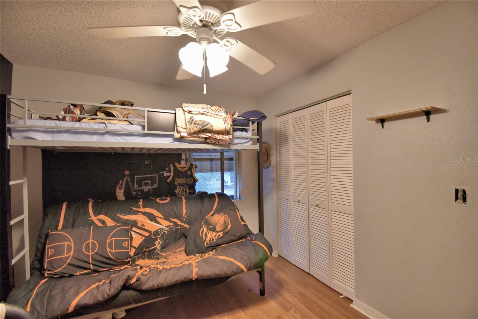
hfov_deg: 100.4
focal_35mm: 15
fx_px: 199
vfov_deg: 77.3
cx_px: 239
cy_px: 160
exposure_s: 1/30
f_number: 4.5
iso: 400
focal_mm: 10
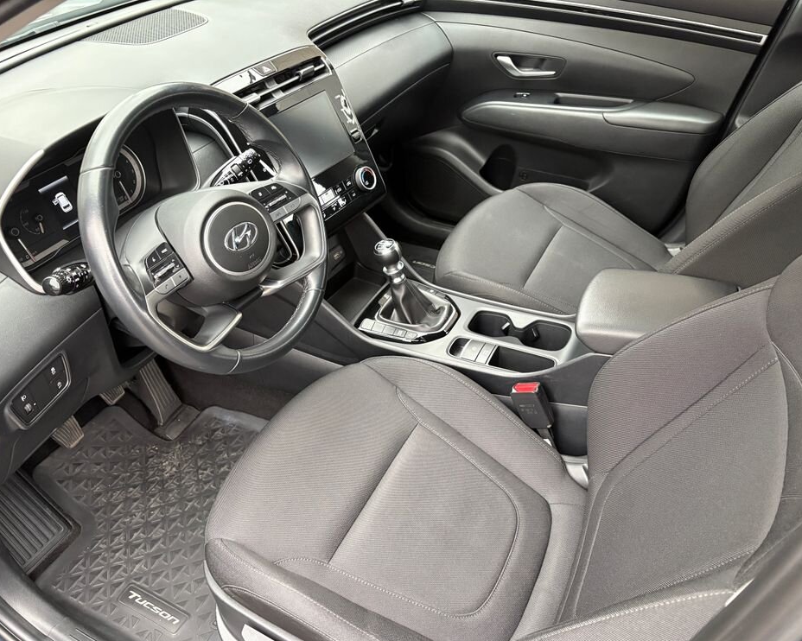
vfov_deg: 51.5
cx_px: 367
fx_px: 664
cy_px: 331
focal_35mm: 28
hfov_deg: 62.1
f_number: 1.6
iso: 400
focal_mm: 5.96
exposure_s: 1/60
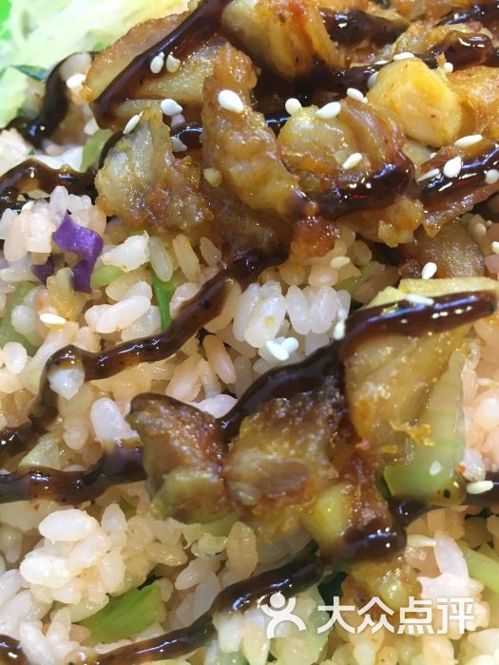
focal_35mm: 29
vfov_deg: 61.7
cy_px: 332
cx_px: 250
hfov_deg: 48.2
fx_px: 557
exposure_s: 1/17
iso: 250
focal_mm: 4.15
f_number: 2.2
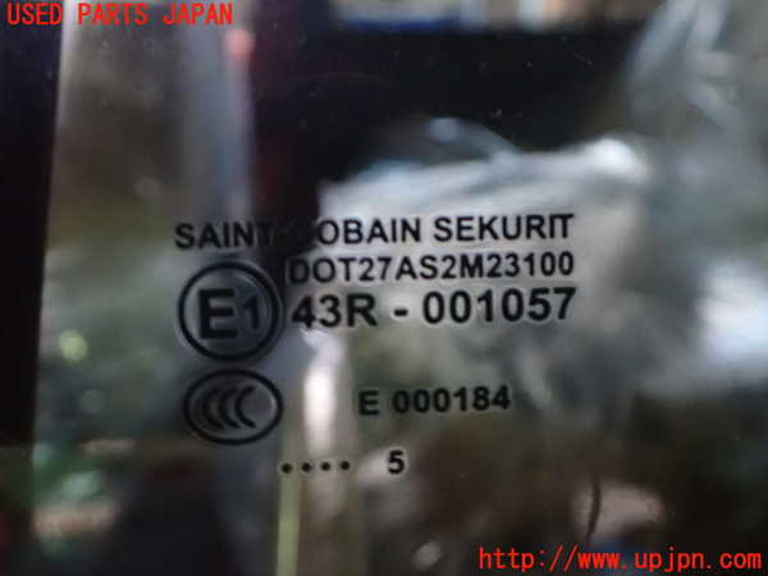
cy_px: 288
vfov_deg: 46.8
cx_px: 384
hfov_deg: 60.0
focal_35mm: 30
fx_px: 666
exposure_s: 1/30
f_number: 2.3
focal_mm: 5.4
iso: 1600
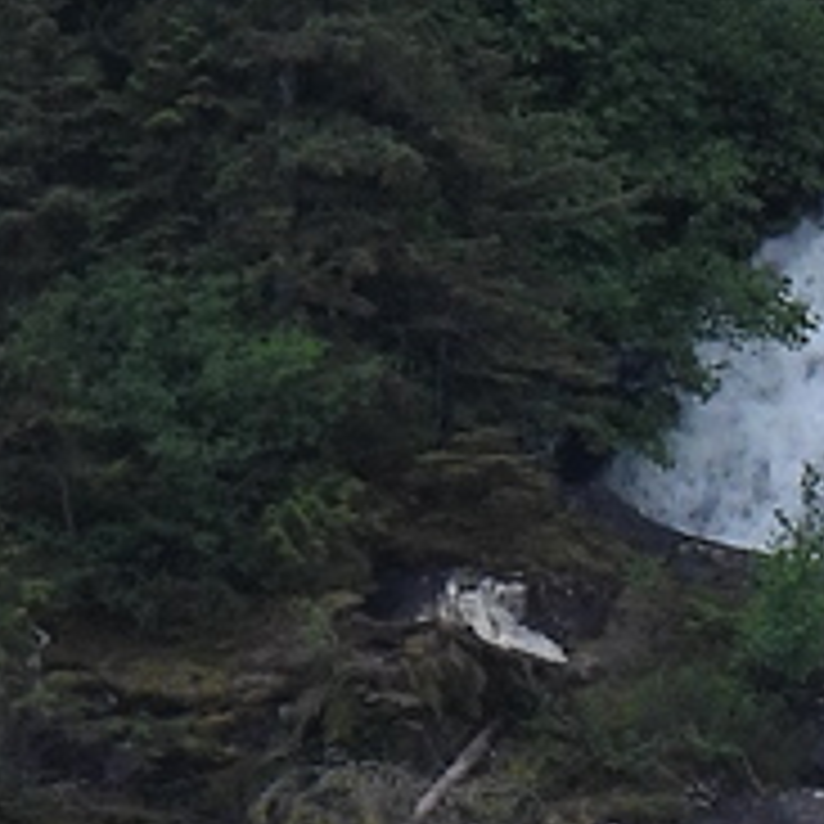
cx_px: 1891
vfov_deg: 0.5
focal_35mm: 3406
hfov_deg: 0.5
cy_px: 306
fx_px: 91728
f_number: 5
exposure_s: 1/320
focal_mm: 98.1
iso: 100
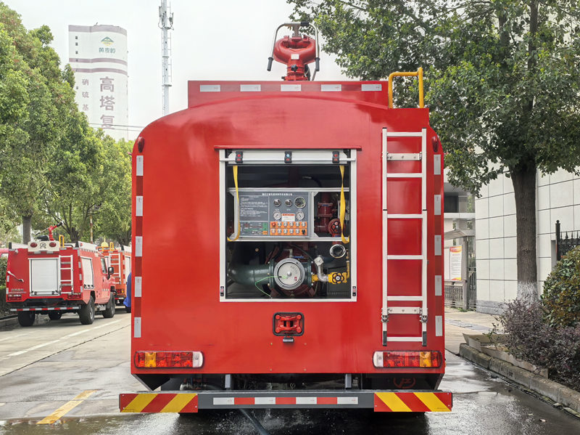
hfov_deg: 43.0
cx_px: 290
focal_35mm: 44
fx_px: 737
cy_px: 218
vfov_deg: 32.8
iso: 50
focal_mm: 5.75
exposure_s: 1/1259
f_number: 2
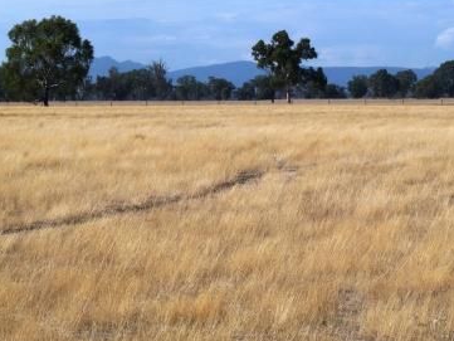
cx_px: 277
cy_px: 140
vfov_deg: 8.0
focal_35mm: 186
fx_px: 2440
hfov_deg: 10.6
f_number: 7.1
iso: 100
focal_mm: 26.7
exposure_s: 1/500
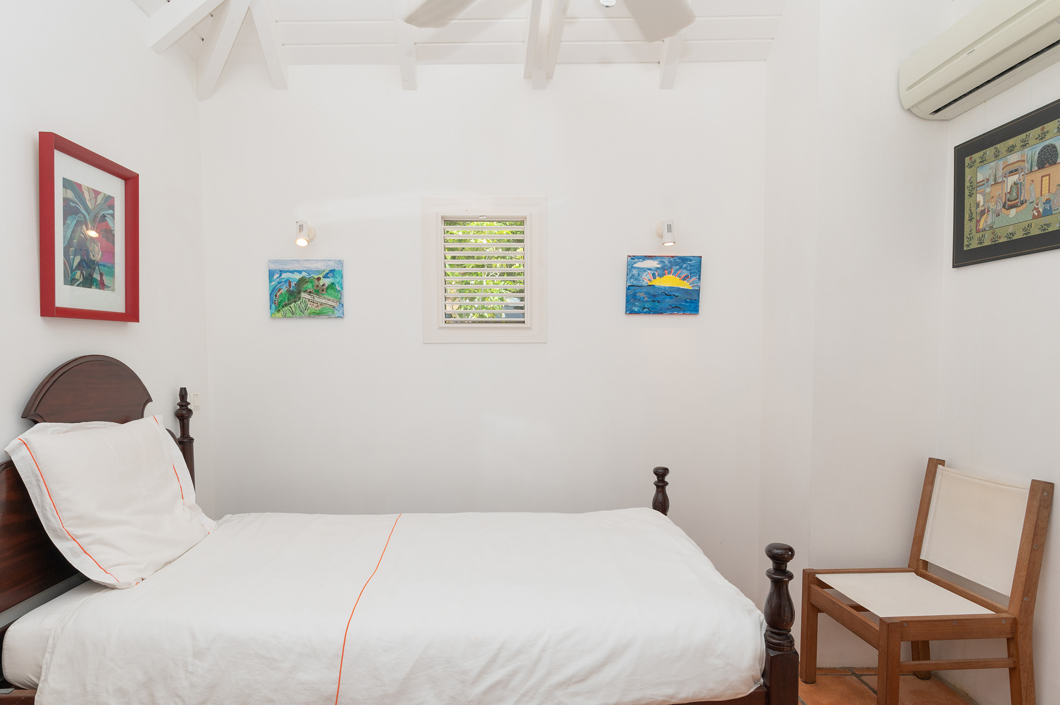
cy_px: 352
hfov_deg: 84.0
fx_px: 589
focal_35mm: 20
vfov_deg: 61.9
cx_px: 530
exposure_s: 1/40
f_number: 11
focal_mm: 20
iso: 400
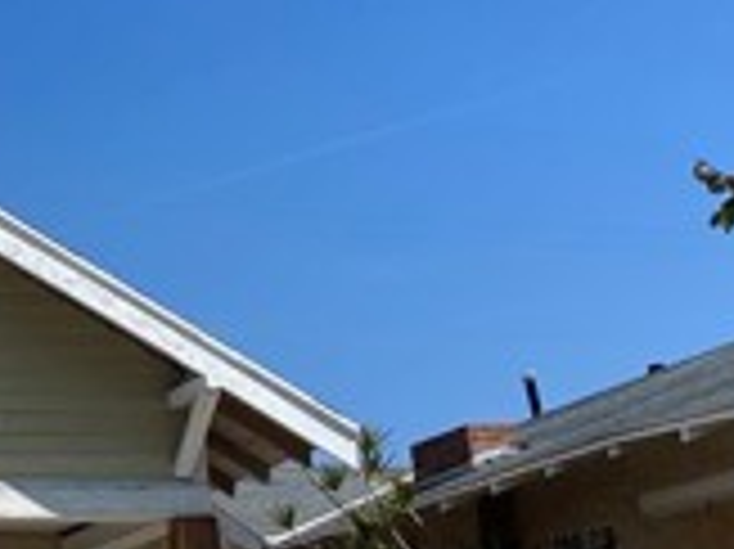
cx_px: -509
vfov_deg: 14.4
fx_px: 2161
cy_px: 418
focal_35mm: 102
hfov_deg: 16.7
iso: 32
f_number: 1.8
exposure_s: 1/5025
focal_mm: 4.25
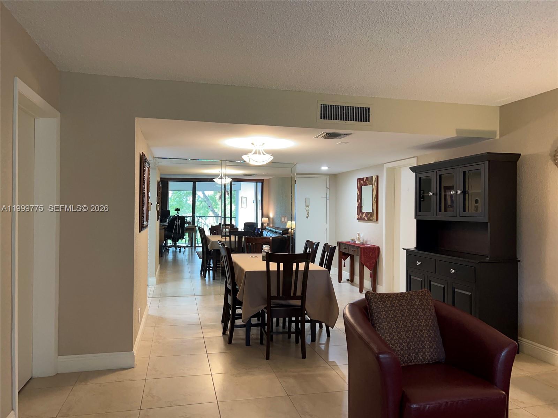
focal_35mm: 26
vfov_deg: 53.1
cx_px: 279
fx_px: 419
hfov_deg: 67.3
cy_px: 209
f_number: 1.5
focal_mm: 5.7
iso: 200
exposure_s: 1/60
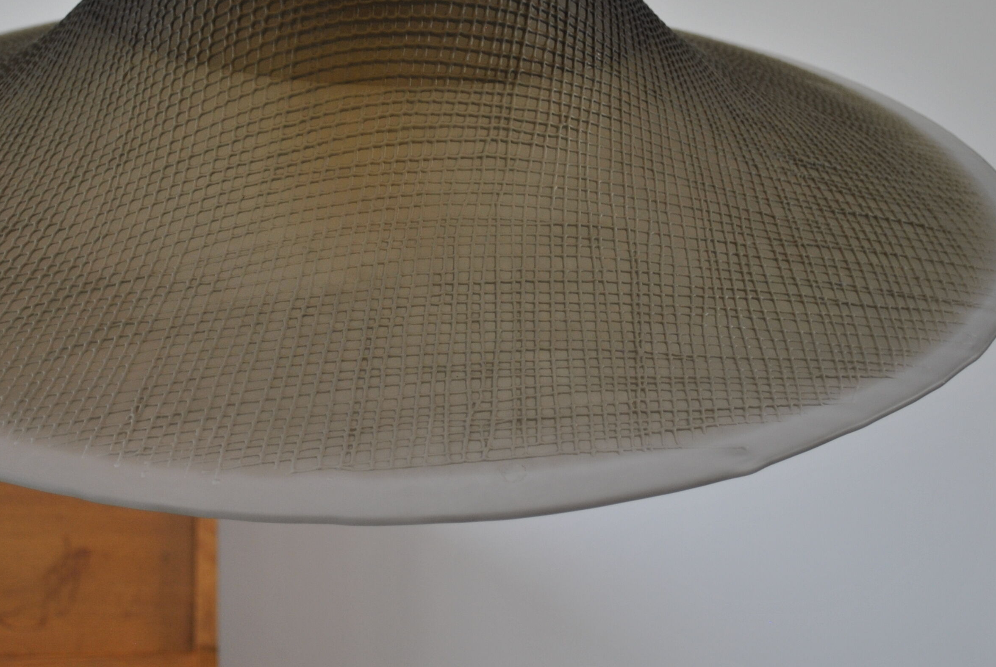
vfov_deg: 16.3
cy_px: 219
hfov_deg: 24.1
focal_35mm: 84
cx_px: 383
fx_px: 2327
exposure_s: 1/60
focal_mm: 34
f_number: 5
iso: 200
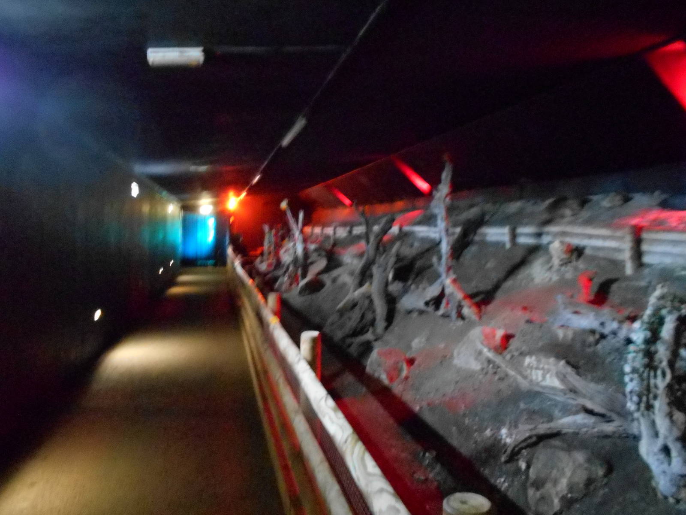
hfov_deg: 67.3
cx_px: 343
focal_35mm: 26
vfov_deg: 53.1
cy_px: 258
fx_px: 515
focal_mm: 4.6
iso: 1600
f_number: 3.2
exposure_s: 1
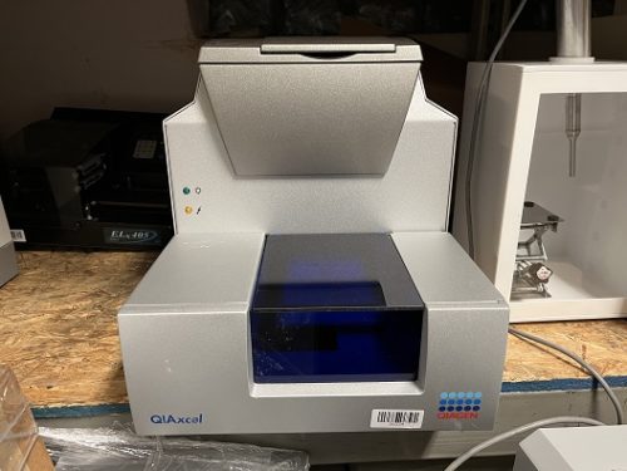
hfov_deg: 67.3
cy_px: 236
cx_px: 314
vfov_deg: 53.1
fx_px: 471
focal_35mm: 26
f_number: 1.6
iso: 320
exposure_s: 1/55
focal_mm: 5.1
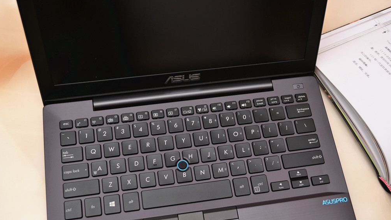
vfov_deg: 26.5
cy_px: 110
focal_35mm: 45
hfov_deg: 45.5
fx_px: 467
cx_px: 196
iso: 100
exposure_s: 1/100
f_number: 5.6
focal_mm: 28
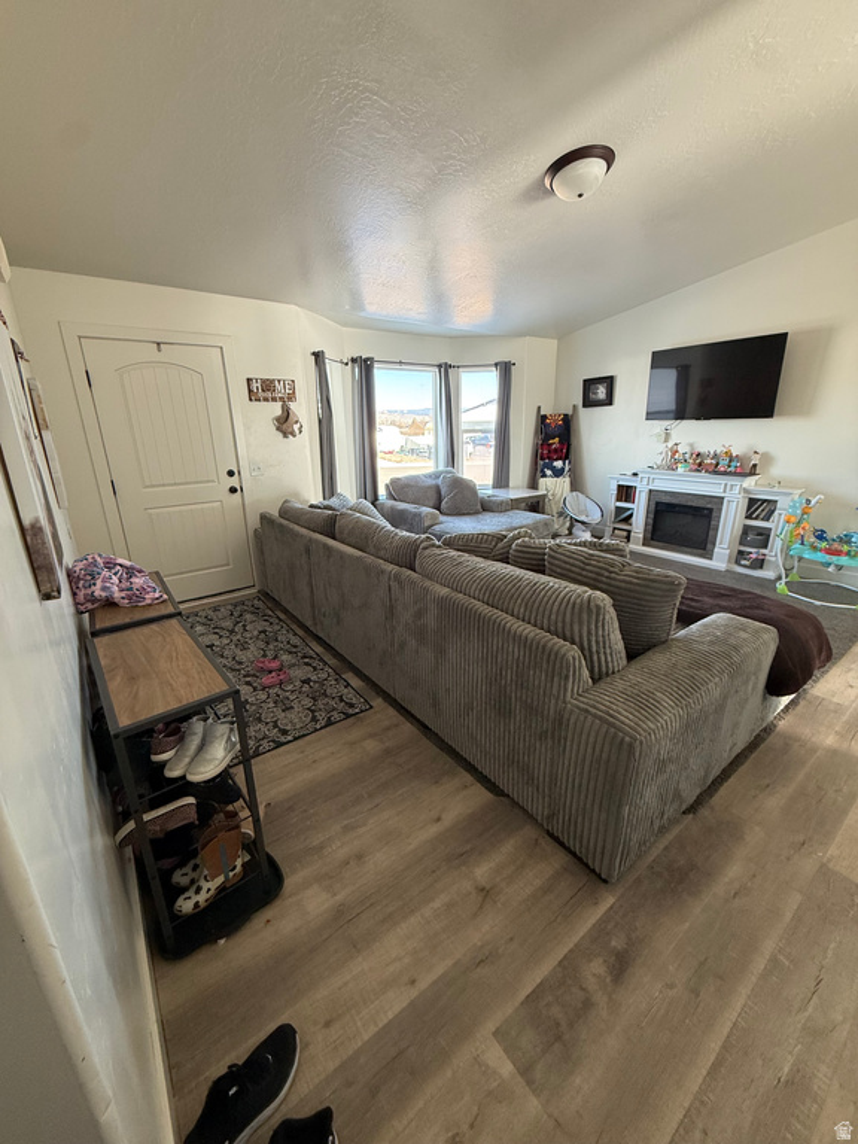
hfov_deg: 85.7
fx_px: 463
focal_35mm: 14
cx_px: 429
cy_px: 572
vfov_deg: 102.1
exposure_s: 1/99
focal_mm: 2.22
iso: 125
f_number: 2.2
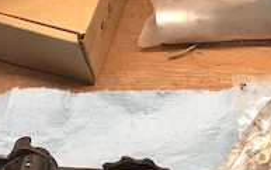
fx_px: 909
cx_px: 389
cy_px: 339
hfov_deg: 15.8
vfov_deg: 9.9
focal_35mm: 123
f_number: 1.8
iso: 32
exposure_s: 1/30
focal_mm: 4
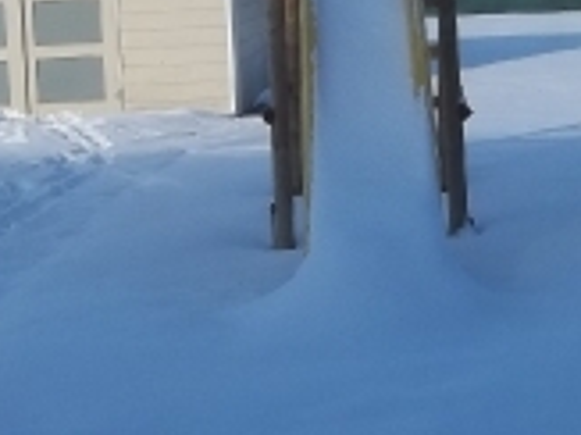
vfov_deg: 12.5
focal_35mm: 118
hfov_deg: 16.7
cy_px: 244
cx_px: 331
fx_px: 1979
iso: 64
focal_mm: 5.7
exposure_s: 1/100
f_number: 8.8
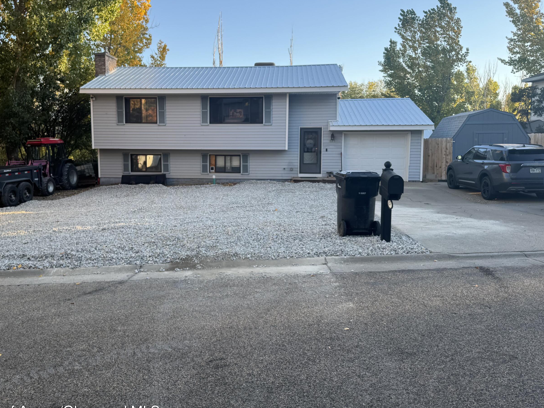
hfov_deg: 59.8
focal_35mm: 30
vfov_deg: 46.7
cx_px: 236
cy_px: 180
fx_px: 471
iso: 80
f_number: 1.78
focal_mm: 6.76
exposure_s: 1/364
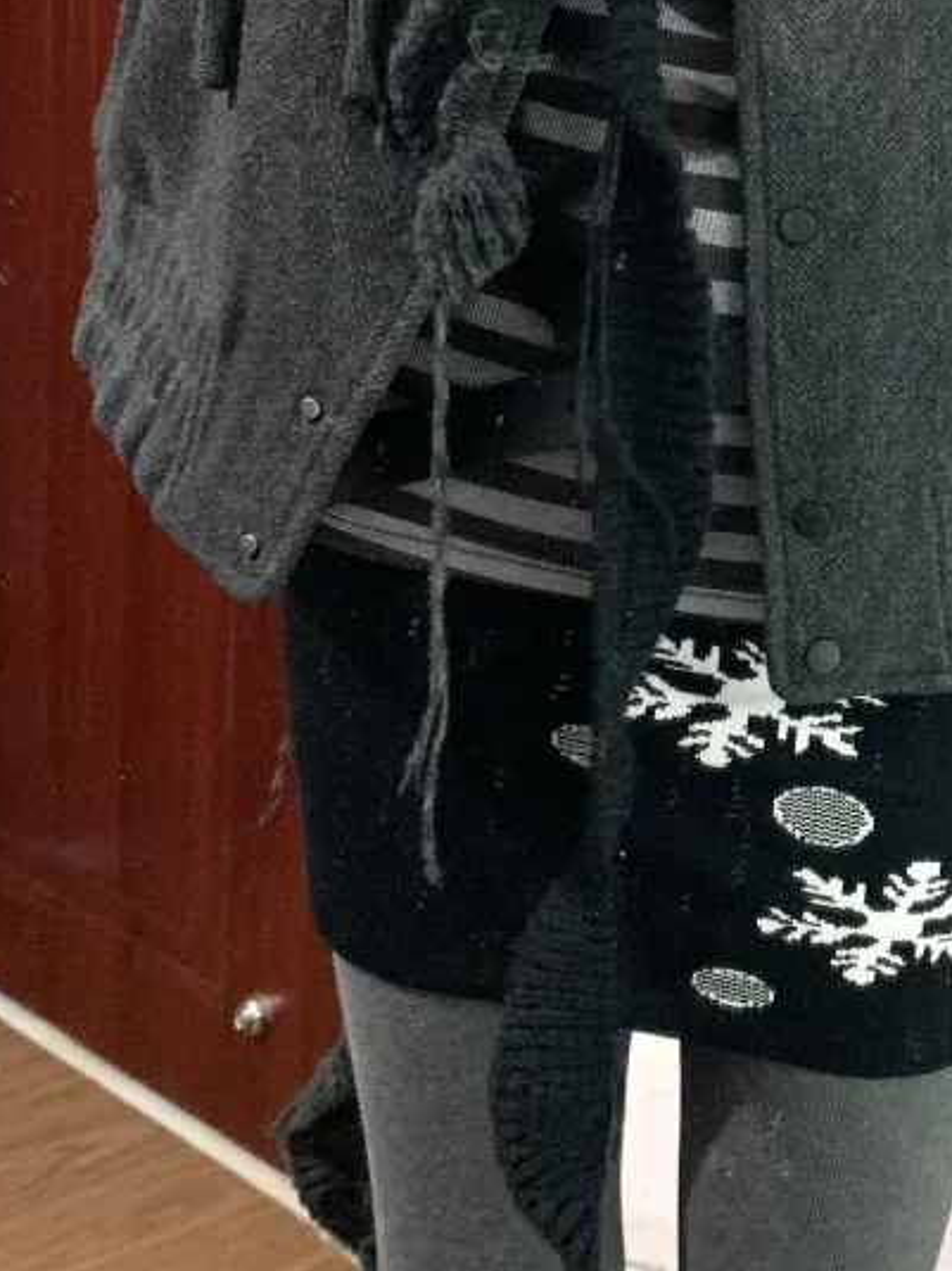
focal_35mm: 70
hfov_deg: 20.3
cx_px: 950
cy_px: 494
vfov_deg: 27.7
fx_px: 2568
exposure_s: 1/60
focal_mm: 4.25
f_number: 1.8
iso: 320
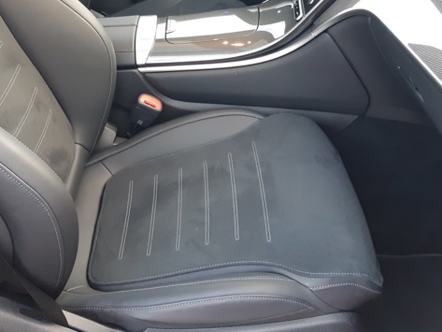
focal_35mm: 44
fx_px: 562
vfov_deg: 32.2
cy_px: 75
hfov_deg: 42.8
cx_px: 192
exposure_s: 1/50
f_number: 1.7
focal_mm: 3.92
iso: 200
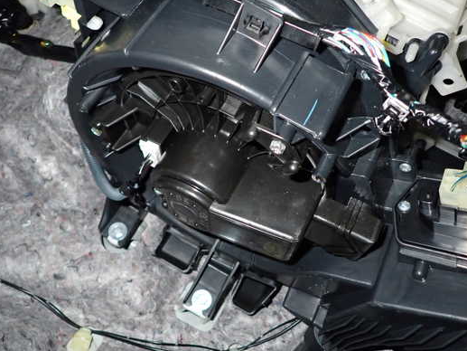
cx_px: 222
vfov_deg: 48.2
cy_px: 179
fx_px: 391
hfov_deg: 61.6
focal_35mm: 29
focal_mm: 4.5
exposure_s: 1/30
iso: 400
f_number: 5.6
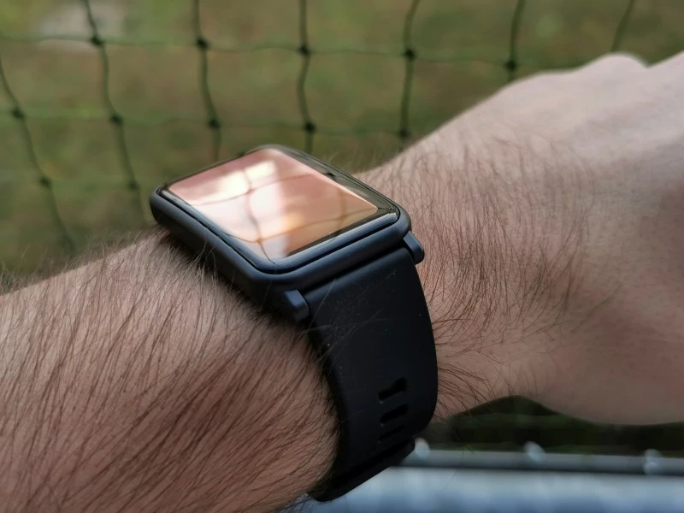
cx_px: 342
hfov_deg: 44.8
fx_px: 830
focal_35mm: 42
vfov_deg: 34.3
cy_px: 256
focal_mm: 5.56
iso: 50
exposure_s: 1/474
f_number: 1.6
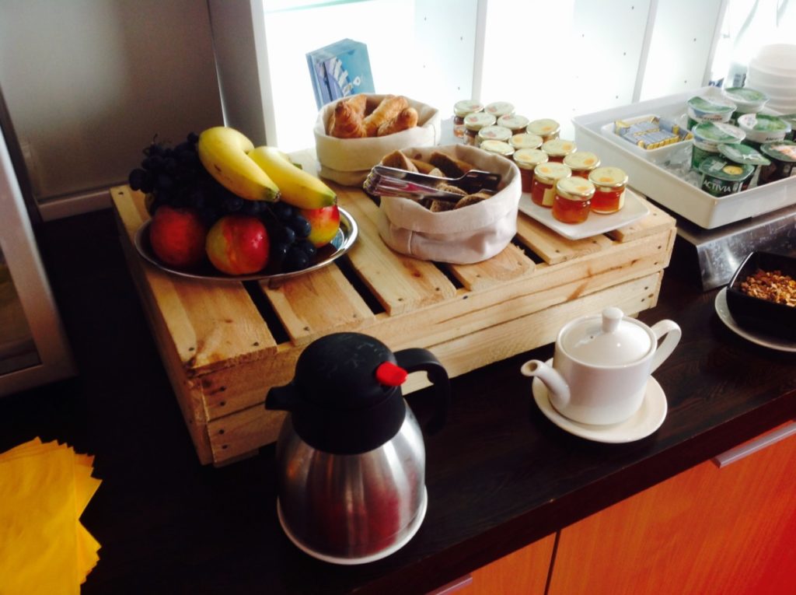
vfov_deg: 40.6
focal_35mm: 35
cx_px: 398
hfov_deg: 52.7
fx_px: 804
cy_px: 298
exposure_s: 1/17
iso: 50
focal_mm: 4.28
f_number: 2.4
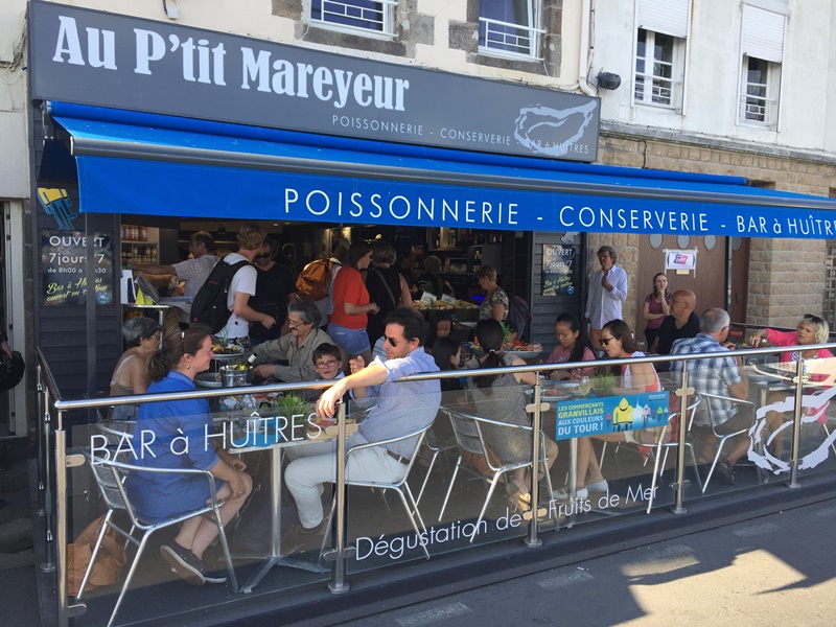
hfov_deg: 61.7
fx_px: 700
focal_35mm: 29
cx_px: 418
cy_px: 314
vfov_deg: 48.2
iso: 32
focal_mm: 4.15
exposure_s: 1/363
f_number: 2.2
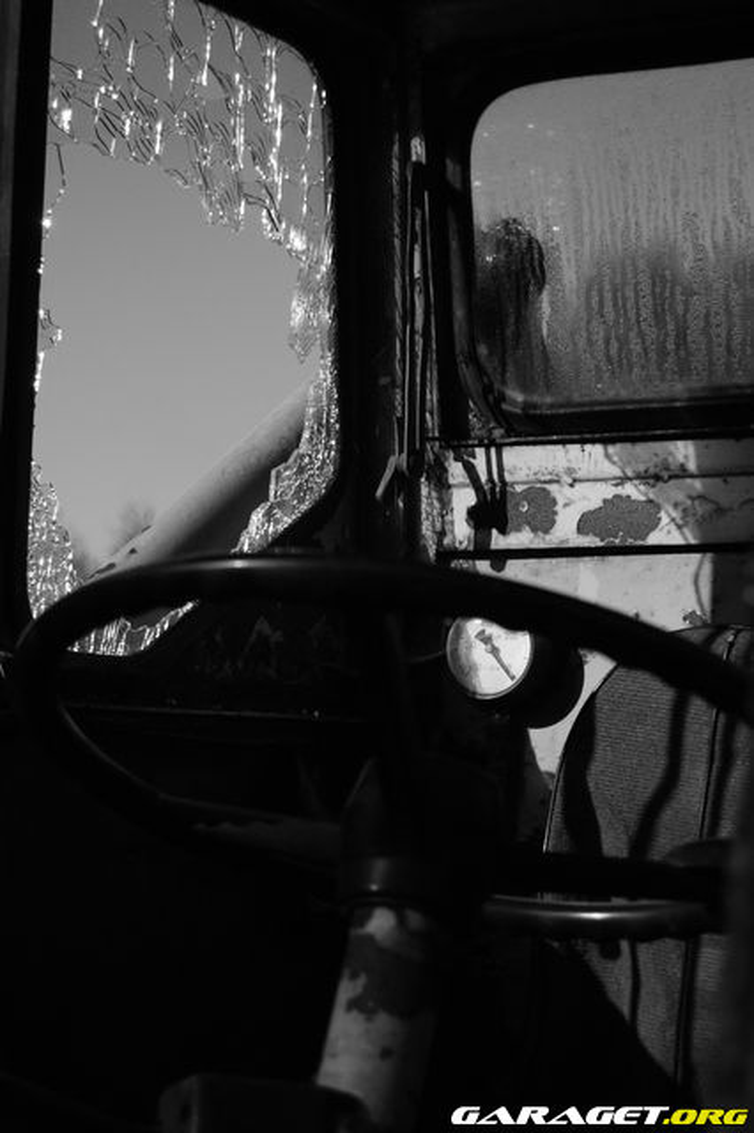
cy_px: 566
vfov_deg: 24.6
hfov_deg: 16.5
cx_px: 377
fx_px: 2594
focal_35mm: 82
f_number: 5.6
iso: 400
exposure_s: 1/1600
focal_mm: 55
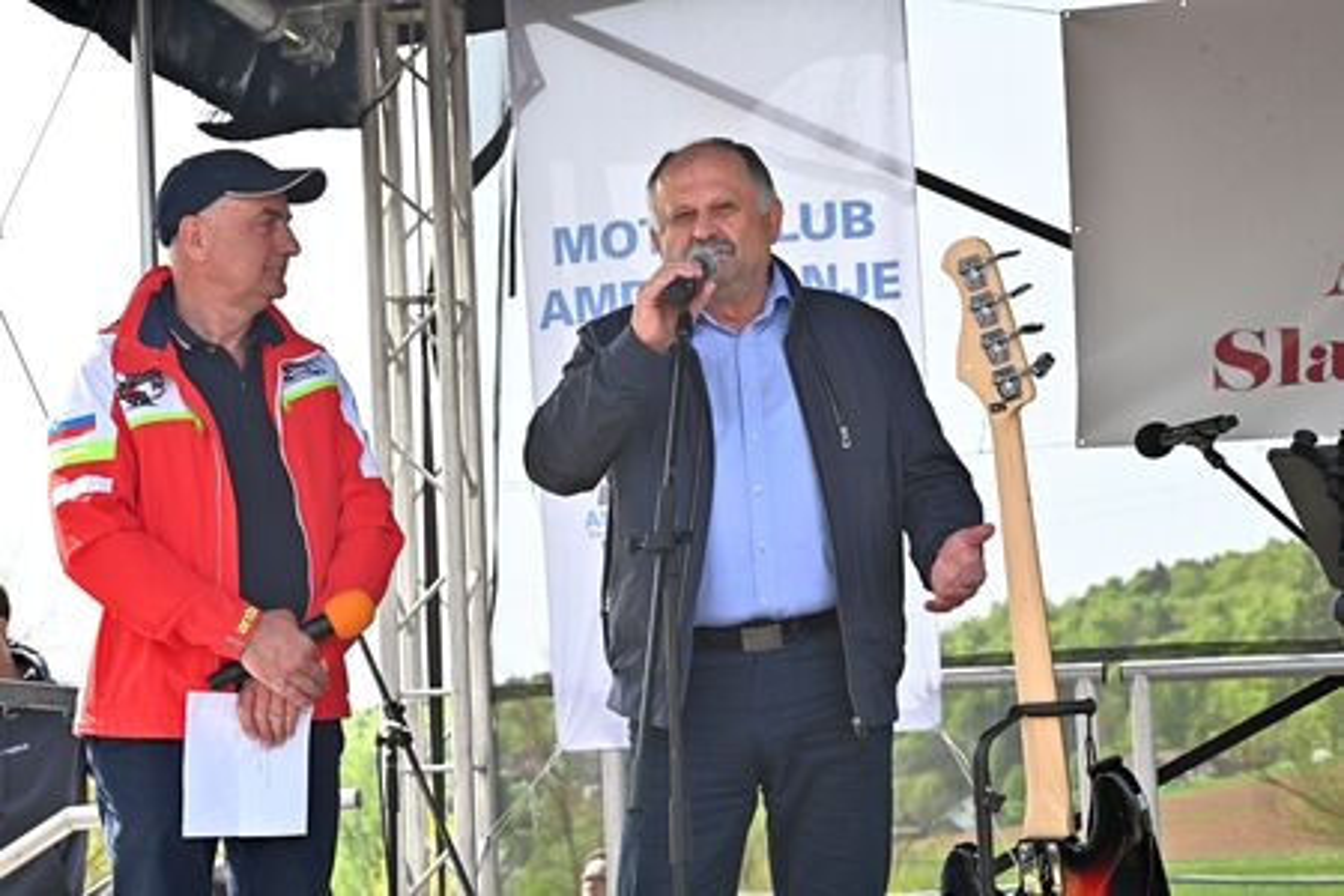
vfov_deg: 13.0
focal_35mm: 105
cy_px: 448
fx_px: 3920
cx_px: 672
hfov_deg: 19.5
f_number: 11
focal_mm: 105
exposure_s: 1/500
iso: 1600
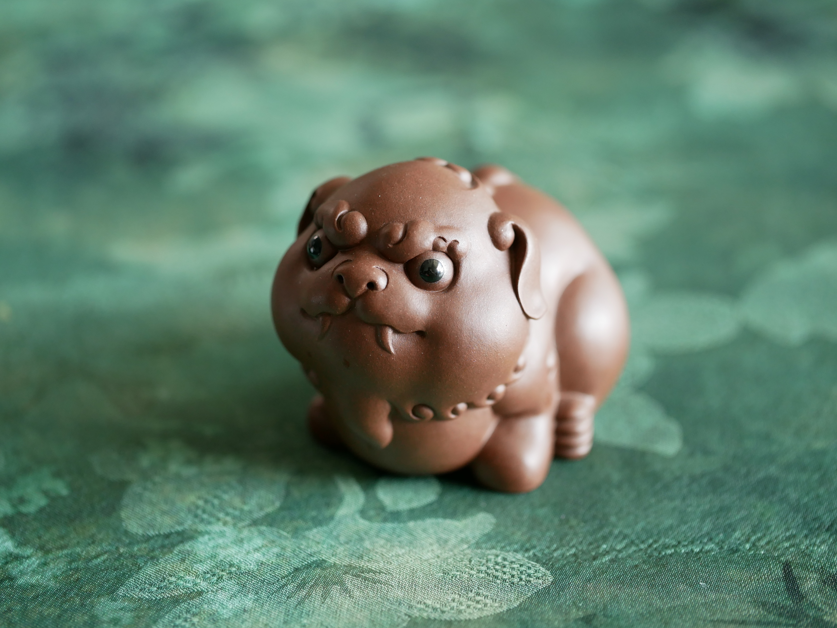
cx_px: 416
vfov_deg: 16.2
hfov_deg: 21.5
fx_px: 2201
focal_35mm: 91
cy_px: 313
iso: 400
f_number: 2.8
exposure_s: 1/100
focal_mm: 45
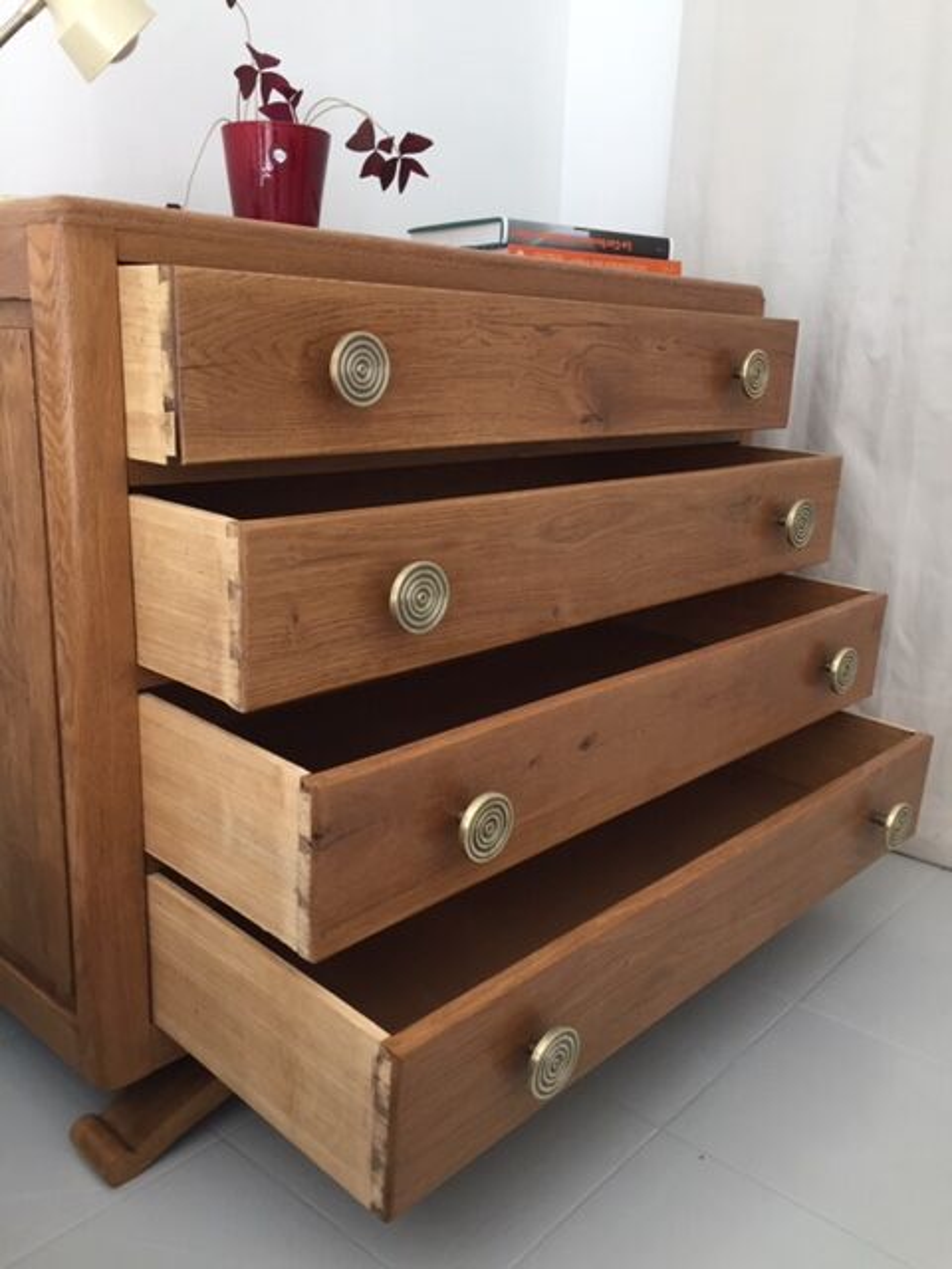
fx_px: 1063
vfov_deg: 61.7
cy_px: 634
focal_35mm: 29
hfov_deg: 48.2
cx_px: 476
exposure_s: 1/33
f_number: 2.2
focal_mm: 4.15
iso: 125
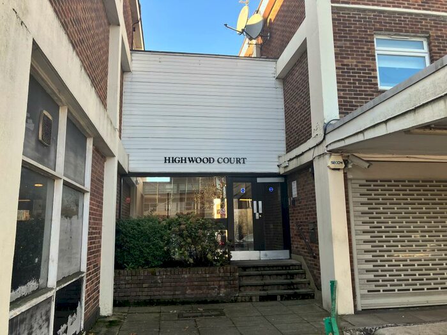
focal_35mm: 28
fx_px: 362
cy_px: 168
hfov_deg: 63.4
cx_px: 224
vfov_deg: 49.7
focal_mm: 3.99
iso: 25
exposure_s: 1/176
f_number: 1.8
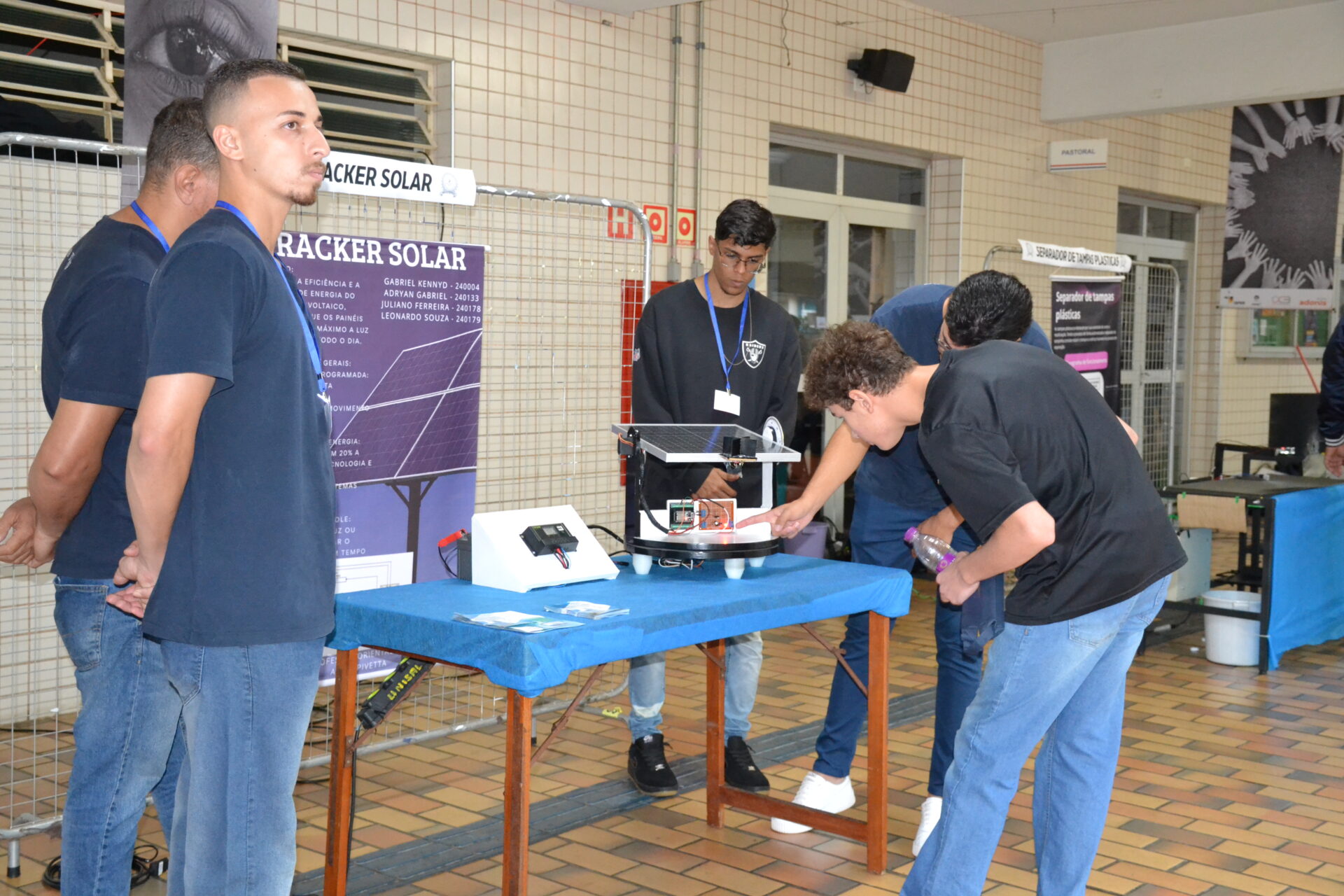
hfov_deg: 47.9
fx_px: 1512
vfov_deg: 33.0
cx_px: 672
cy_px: 448
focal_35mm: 40
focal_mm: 27
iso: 3200
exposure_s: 1/60
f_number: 4
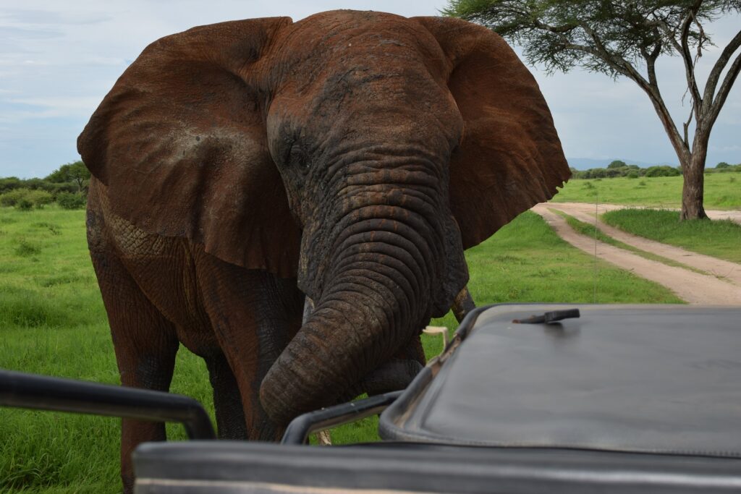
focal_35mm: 52
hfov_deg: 37.8
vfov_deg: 25.8
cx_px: 370
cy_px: 247
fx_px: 1081
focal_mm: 35
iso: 100
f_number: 7.1
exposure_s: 1/200
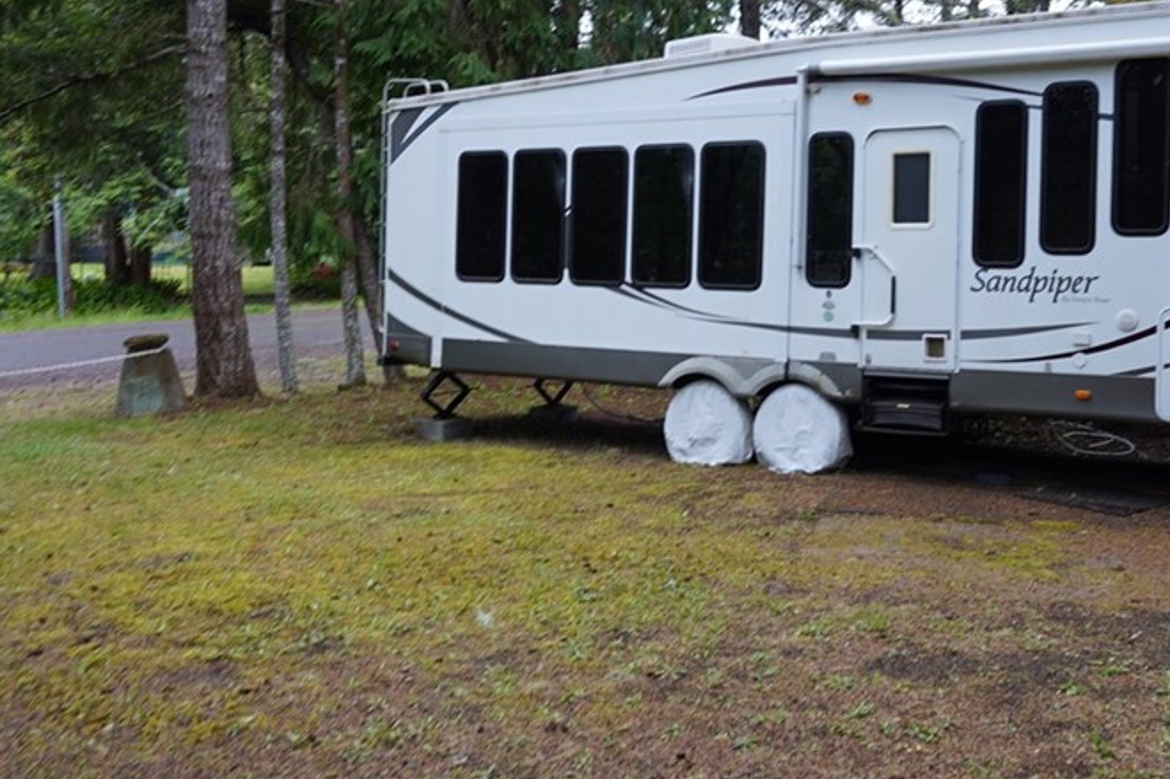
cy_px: 300
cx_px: 779
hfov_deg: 54.7
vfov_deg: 38.7
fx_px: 1105
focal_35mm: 34
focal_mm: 14
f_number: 4
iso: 100
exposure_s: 1/50
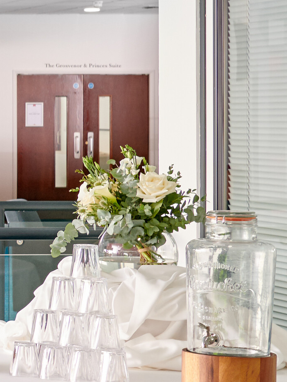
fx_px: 1659
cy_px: 117
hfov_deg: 8.6
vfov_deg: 13.1
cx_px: -506
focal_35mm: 150
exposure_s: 1/40
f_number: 5.6
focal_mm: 24
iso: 200
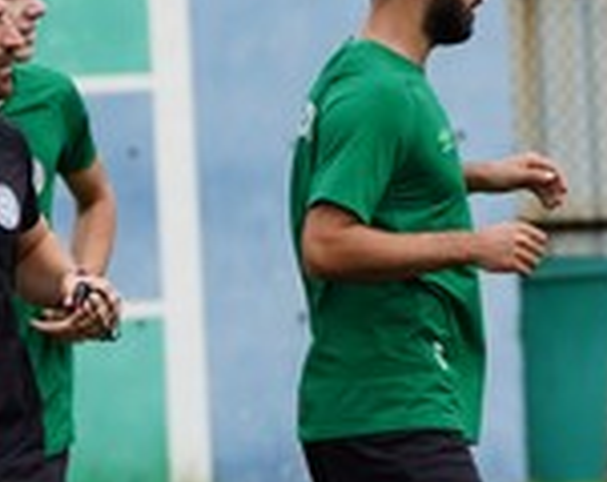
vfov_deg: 2.2
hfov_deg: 2.7
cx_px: 48
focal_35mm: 706
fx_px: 12650
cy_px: 295
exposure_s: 1/500
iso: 160
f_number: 5.6
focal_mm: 169
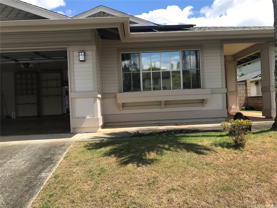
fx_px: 224
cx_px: 138
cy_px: 104
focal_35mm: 28
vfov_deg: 49.7
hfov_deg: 63.4
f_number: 1.8
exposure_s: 1/1597
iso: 20
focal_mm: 3.99
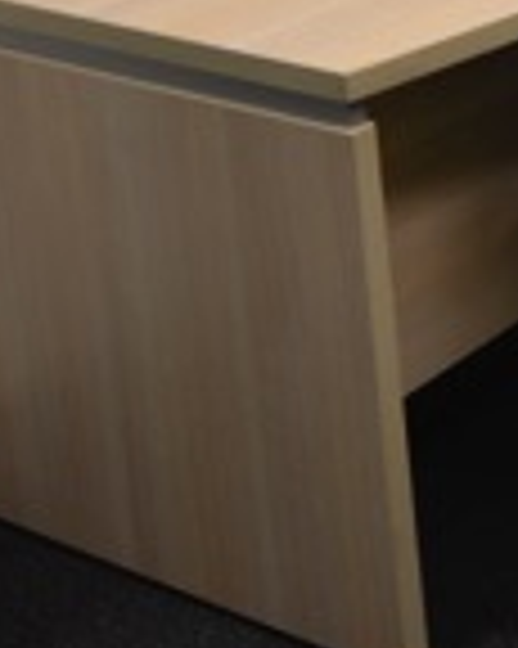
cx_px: 1135
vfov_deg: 16.7
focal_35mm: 103
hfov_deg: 12.5
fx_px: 1976
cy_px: -356
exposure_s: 1/60
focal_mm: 14
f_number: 4
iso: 400
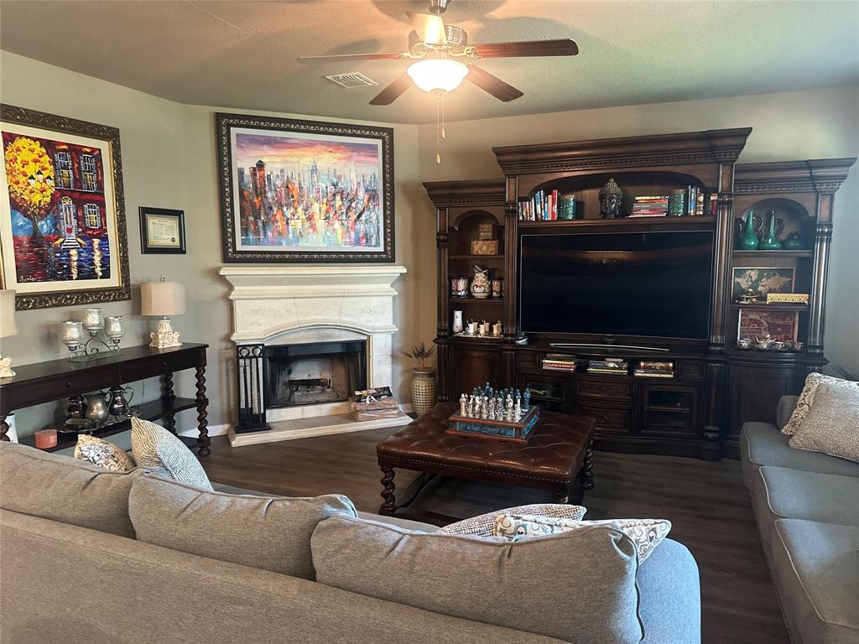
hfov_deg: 71.6
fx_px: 596
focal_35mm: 24
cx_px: 430
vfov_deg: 56.8
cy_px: 322
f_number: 1.78
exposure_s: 1/40
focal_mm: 6.86
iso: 800
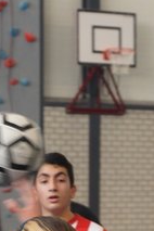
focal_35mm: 169
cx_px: 27
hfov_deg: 8.1
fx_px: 1084
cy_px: 258
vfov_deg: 12.0
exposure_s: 1/200
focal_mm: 50
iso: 800
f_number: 4
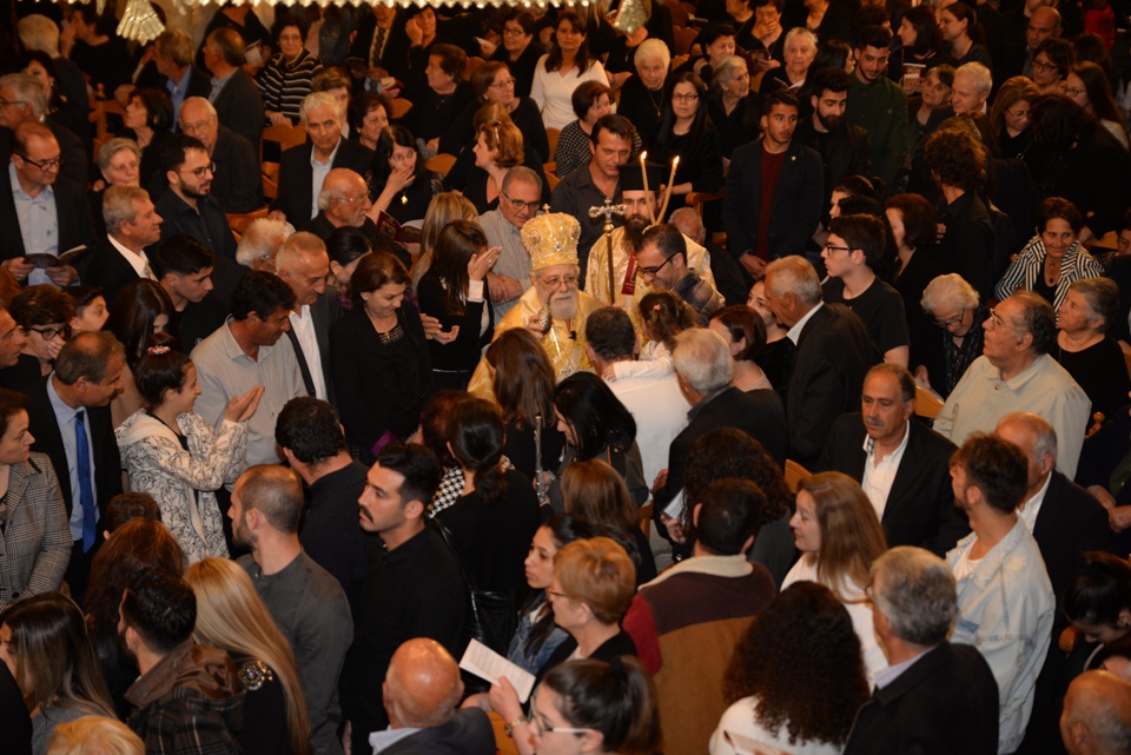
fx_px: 2200
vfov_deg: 19.5
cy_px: 378
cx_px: 566
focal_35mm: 70
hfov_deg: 28.8
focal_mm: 70
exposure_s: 1/50
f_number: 3.5
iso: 500
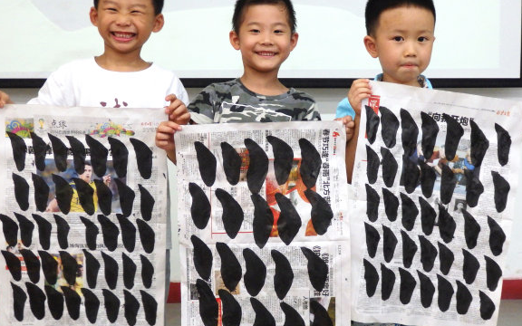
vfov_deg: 27.4
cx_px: 266
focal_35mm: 47
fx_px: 669
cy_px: 139
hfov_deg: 42.6
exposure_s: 1/60
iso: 400
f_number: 3.6
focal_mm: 6.6
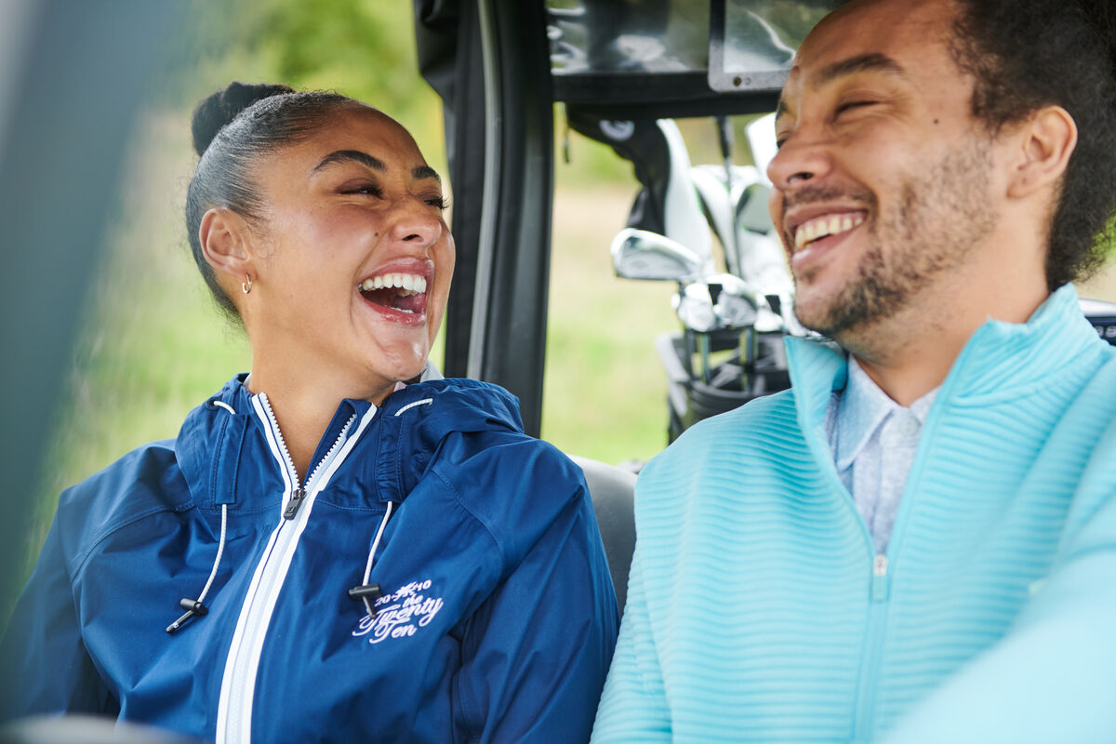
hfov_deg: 34.5
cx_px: 558
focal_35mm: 58
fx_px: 1798
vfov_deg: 23.4
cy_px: 372
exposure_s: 1/160
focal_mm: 58
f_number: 3.2
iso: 200
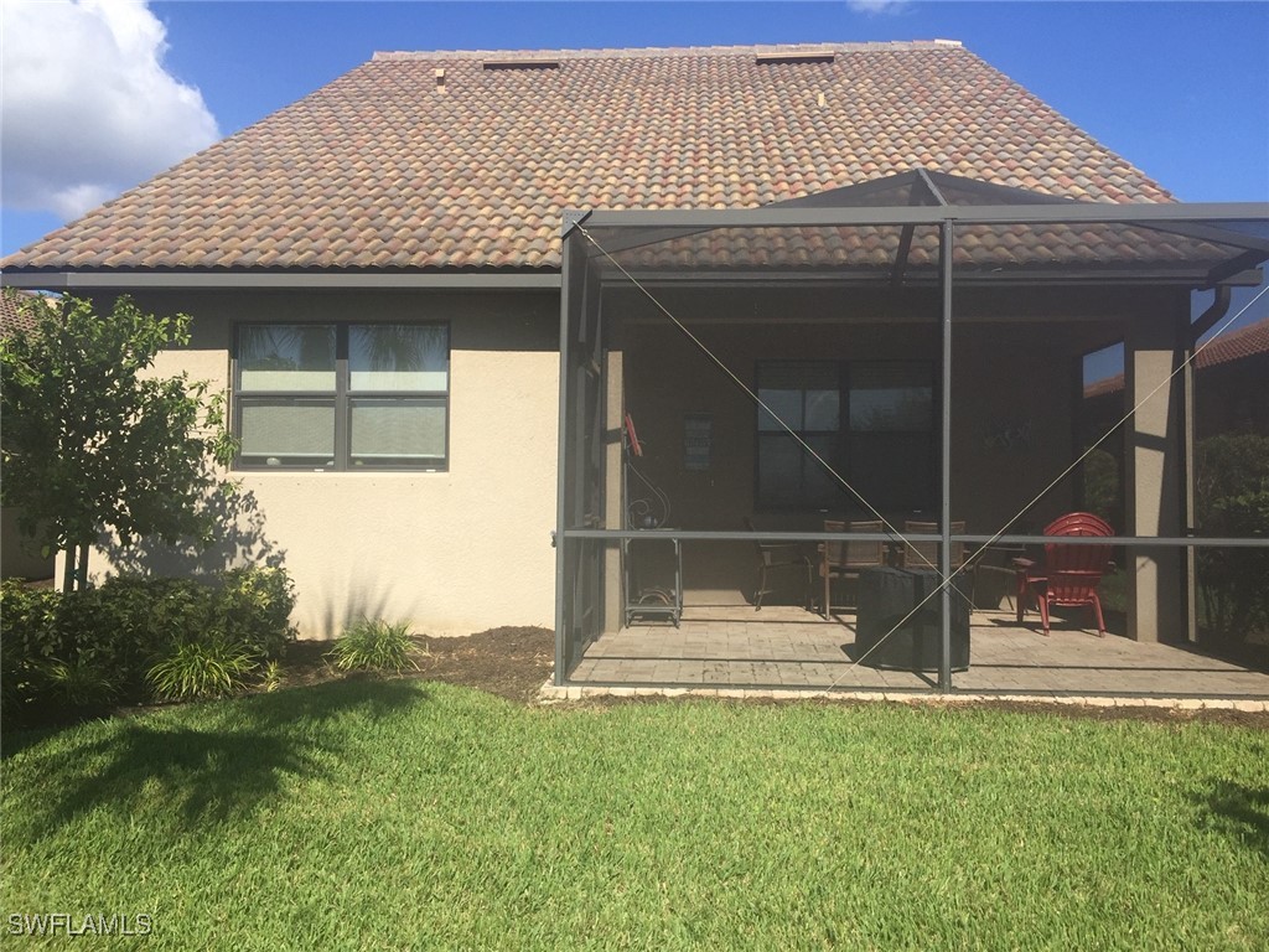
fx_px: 1063
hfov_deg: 61.7
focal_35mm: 29
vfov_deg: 48.2
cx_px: 634
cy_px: 476
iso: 32
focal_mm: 4.15
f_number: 2.2
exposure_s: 1/2083
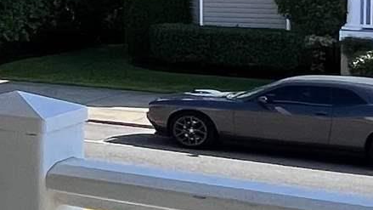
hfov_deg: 14.2
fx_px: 979
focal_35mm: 99
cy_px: 15
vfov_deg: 12.1
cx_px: -531
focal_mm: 1.57
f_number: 1.8
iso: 32
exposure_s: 1/1449
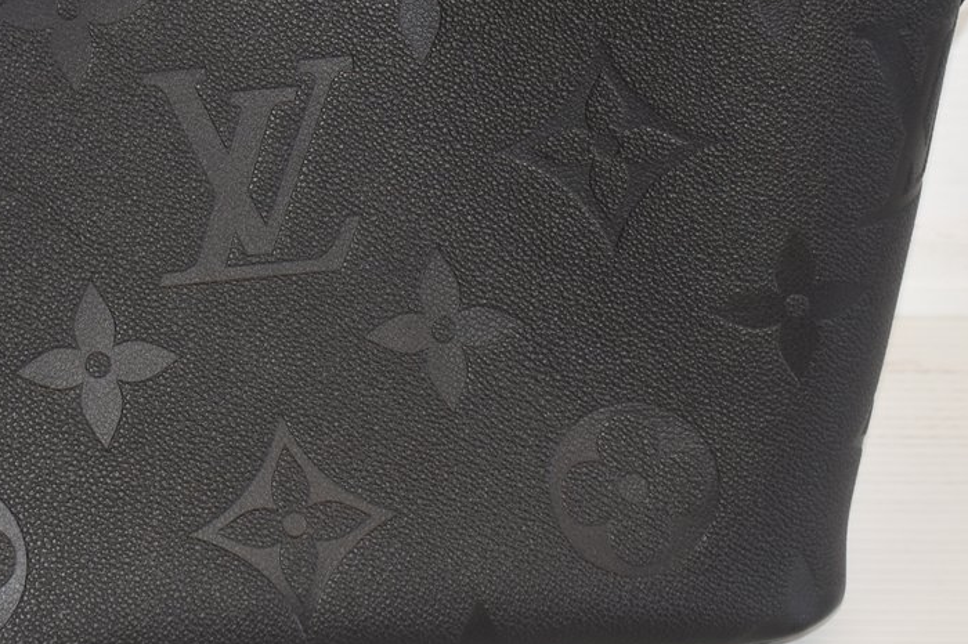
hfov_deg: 14.0
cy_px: 117
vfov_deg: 9.4
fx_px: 3924
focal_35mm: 146
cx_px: 190
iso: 450
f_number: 5.6
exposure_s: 1/60
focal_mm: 40
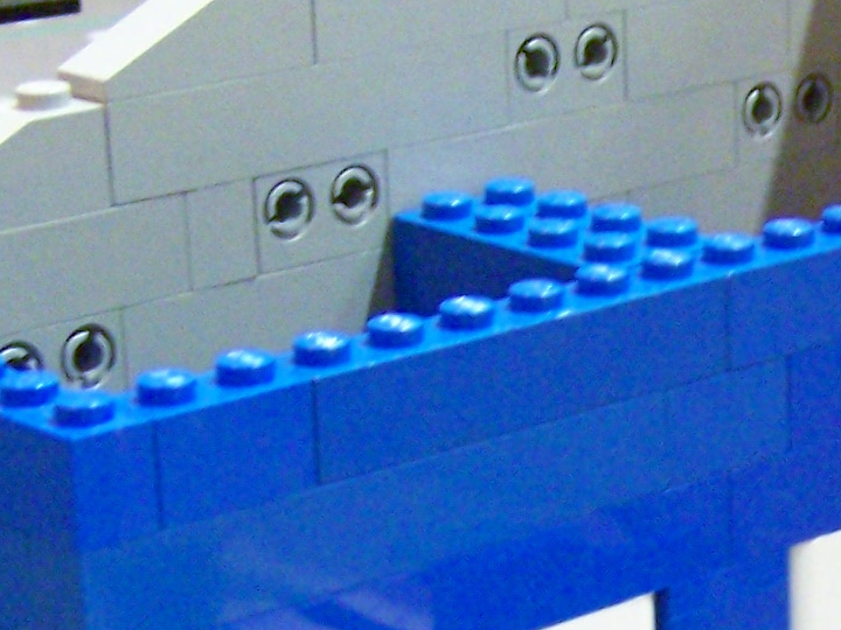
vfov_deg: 10.7
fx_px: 3304
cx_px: 1064
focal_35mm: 136
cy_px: 756
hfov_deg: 14.0
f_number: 2.8
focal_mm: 6.3
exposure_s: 1/10
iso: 400
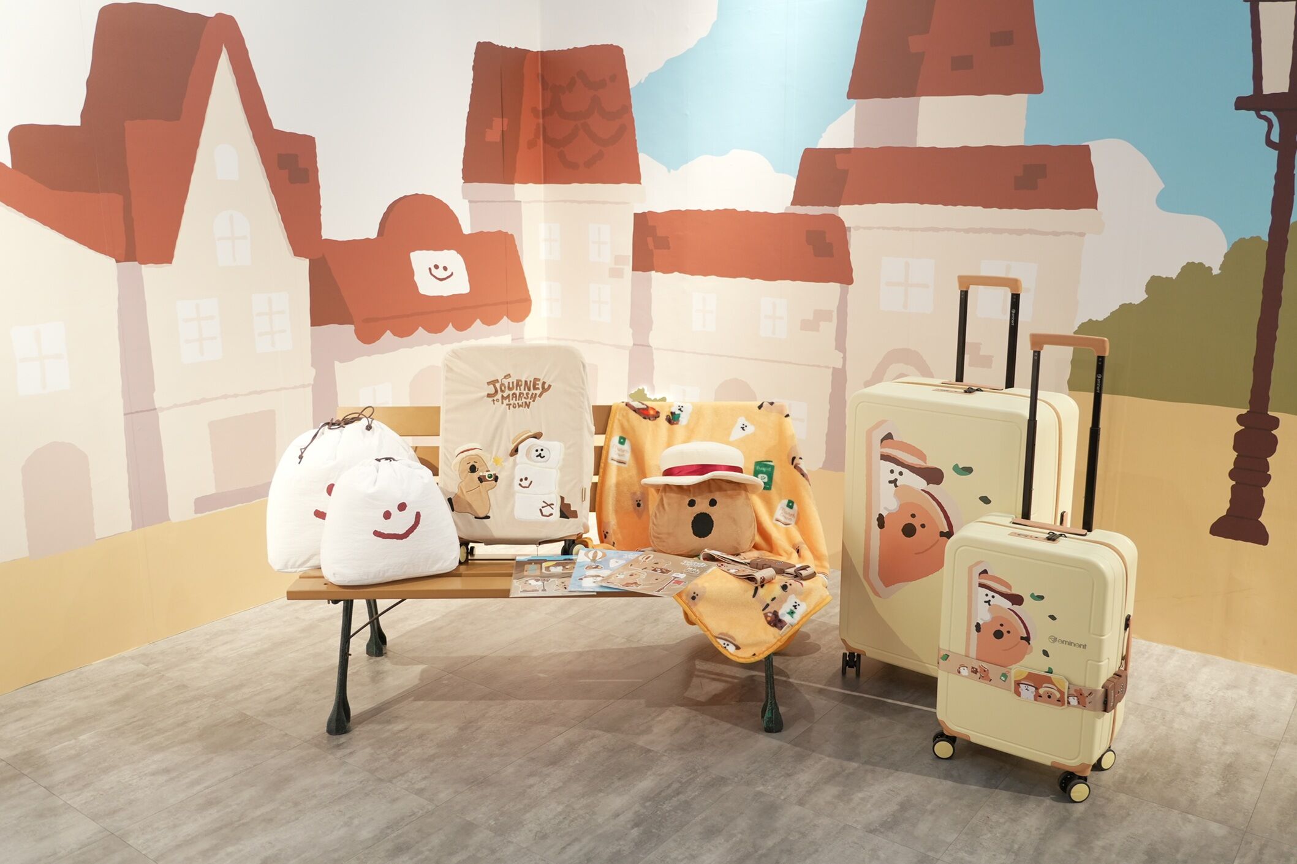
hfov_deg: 61.7
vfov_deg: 43.4
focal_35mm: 30
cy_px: 432
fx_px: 1086
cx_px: 648
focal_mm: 20.1
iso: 640
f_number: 2.8
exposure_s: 1/30
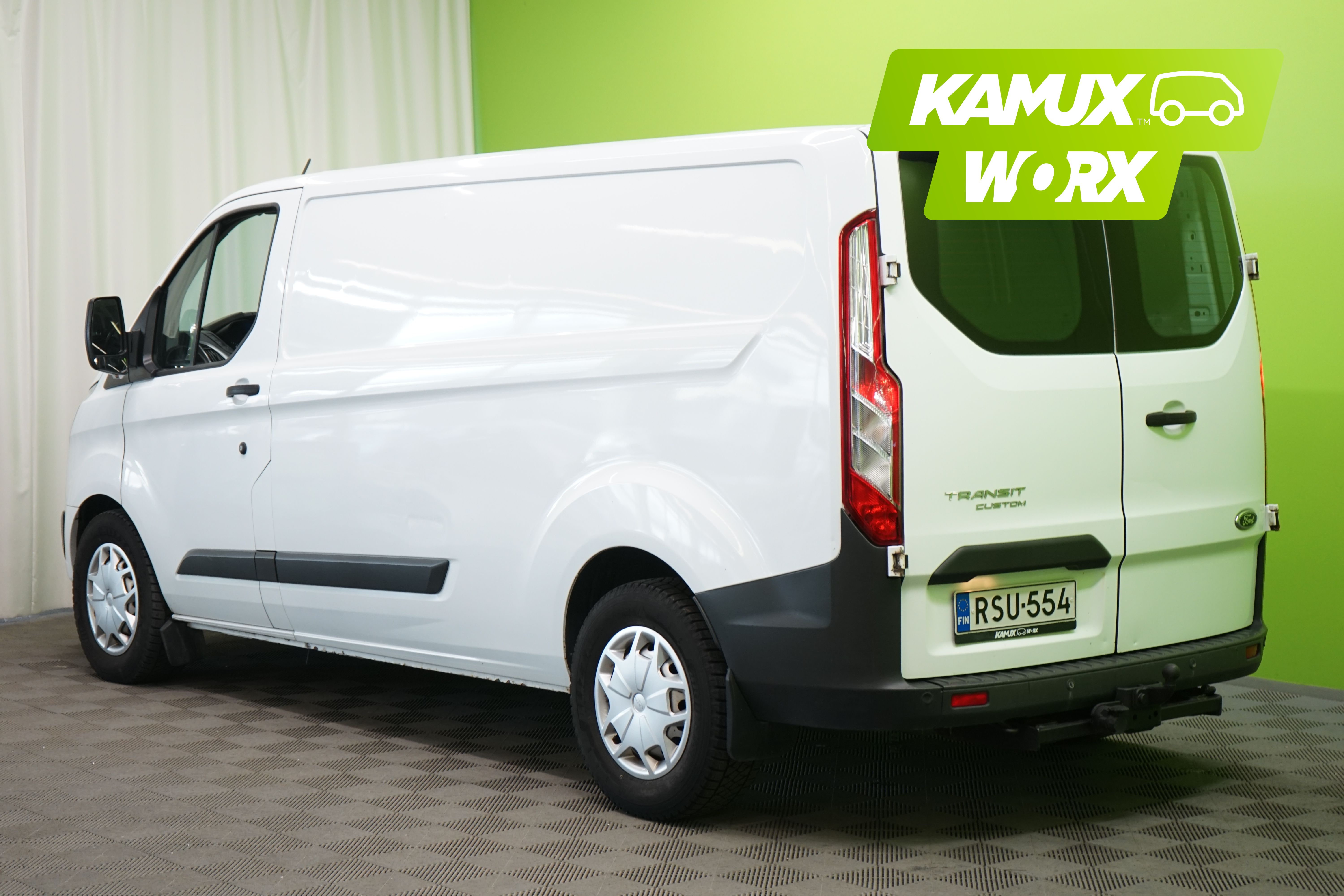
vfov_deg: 21.6
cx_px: 672
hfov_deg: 31.9
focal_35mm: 63
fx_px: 2352
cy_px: 448
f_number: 5.6
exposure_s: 1/50
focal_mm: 63
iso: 800
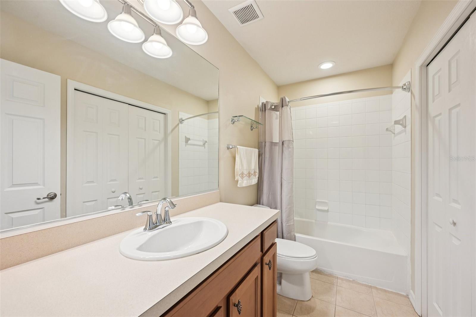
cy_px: 158
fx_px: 185
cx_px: 238
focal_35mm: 14
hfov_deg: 104.3
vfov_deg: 81.2
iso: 400
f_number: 8
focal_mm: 14
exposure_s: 1/25
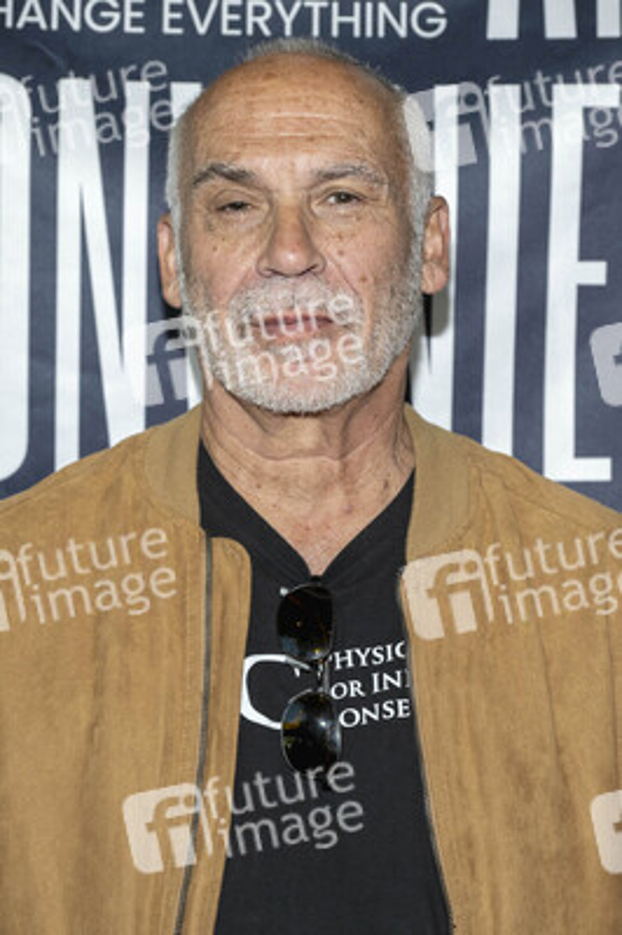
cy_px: 468
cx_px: 311
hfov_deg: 15.3
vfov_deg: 22.9
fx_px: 2310
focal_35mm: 89
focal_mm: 89
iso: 800
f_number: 5.6
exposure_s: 1/200
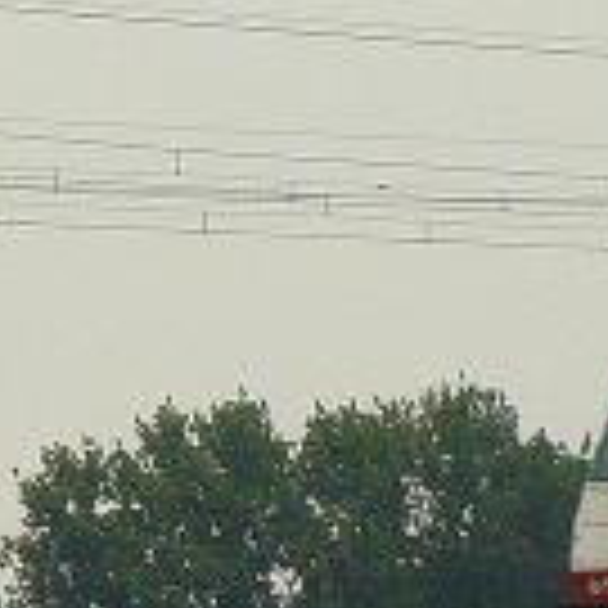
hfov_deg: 2.1
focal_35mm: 820
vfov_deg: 2.1
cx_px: 2036
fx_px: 16295
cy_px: 284
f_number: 4.5
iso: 100
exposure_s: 1/200
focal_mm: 20.3
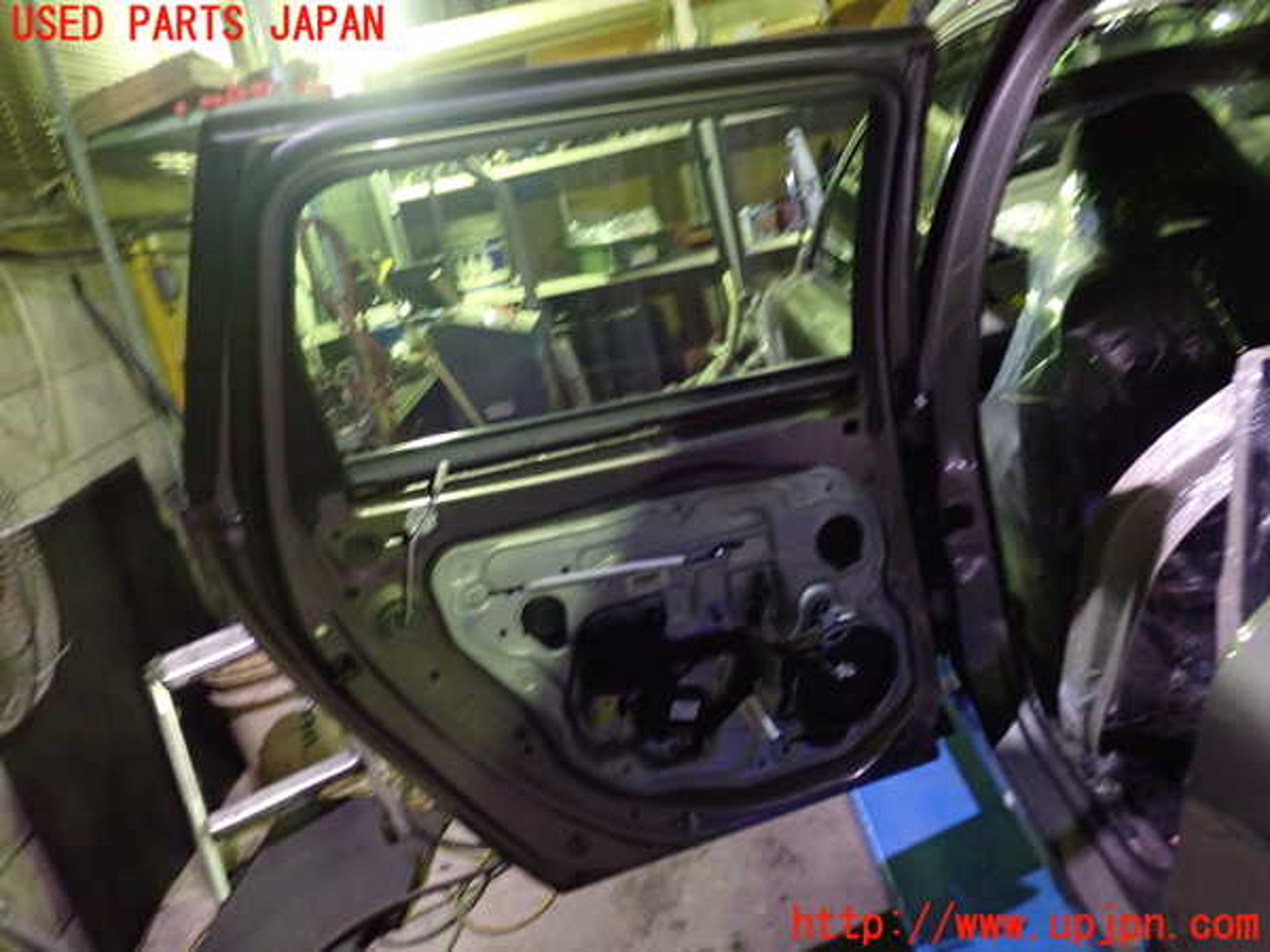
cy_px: 476
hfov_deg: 60.0
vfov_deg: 46.8
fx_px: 1101
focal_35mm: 30
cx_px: 635
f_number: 2.3
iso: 800
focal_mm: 5.4
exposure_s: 1/20
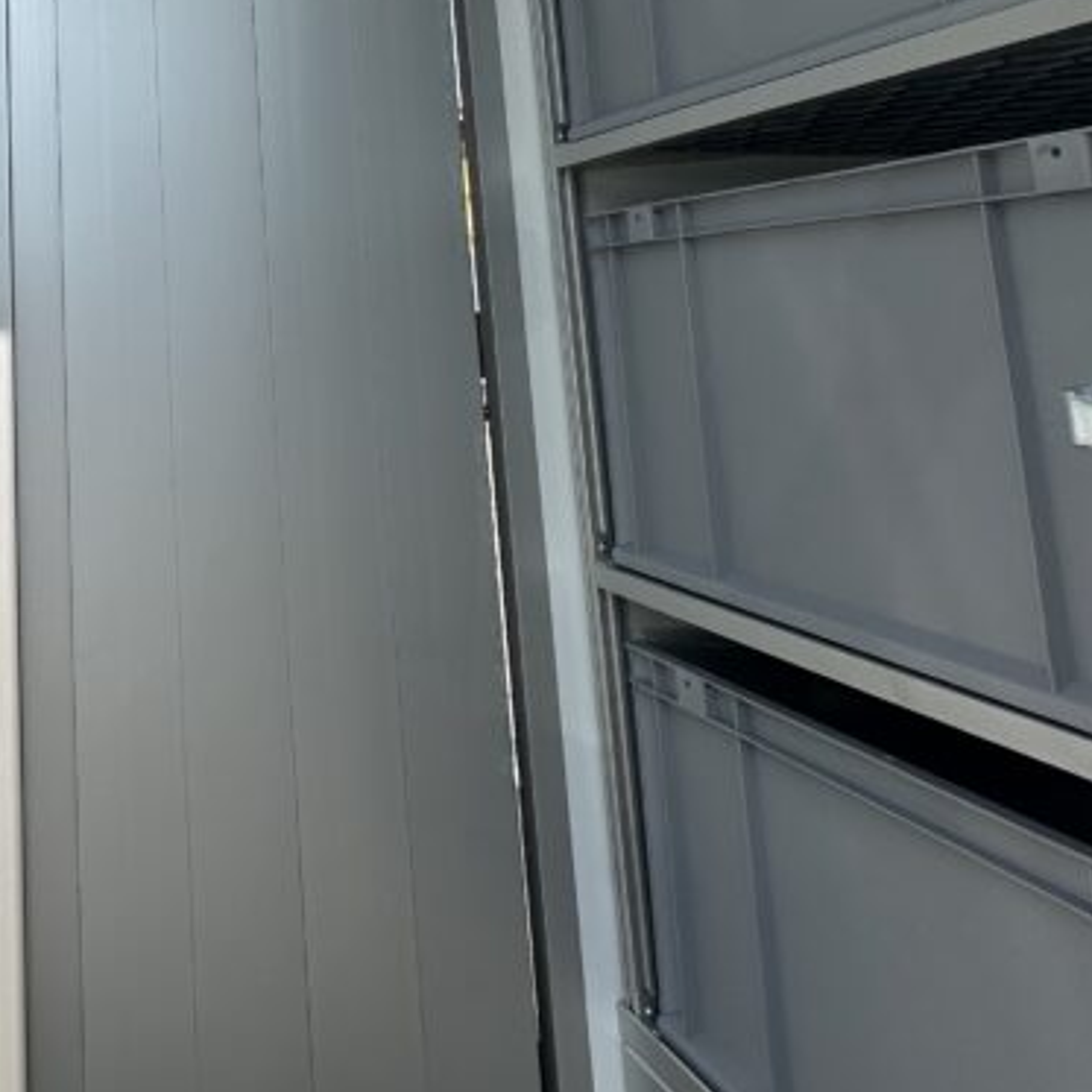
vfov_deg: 44.3
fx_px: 1213
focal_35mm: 34
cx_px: -73
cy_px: 120
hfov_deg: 40.4
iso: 40
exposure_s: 1/1289
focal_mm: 2.22
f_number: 2.2
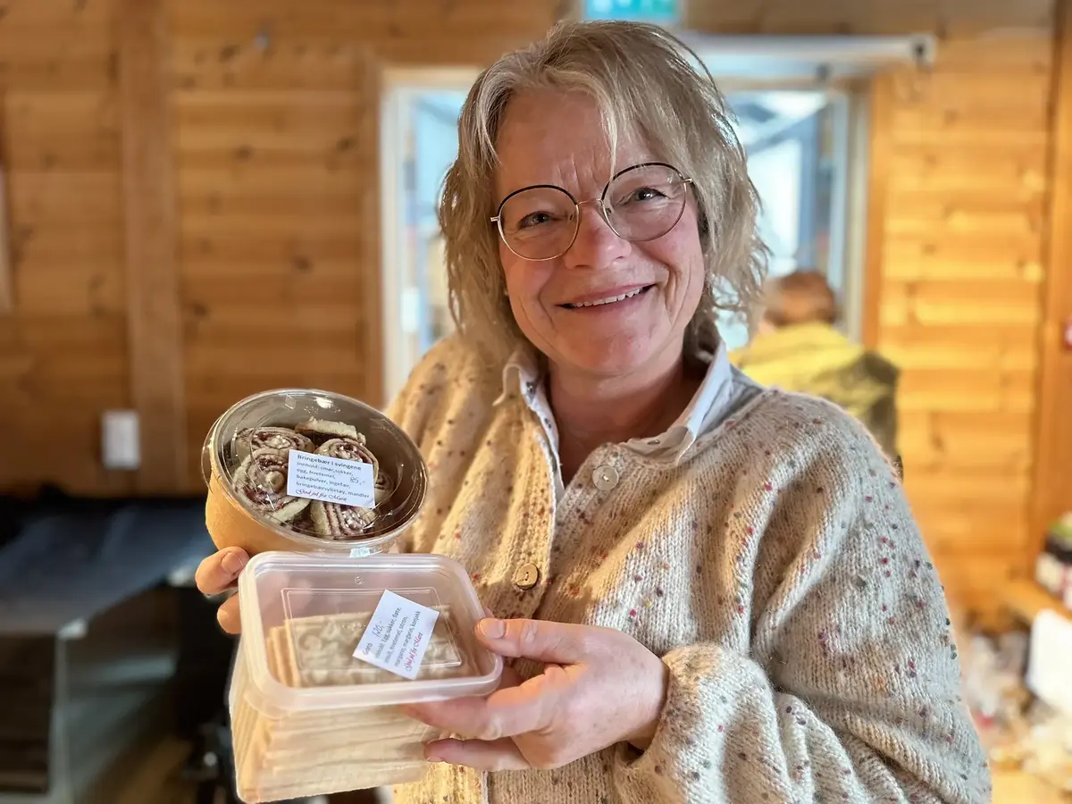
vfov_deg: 56.8
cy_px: 402
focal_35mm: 24
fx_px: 743
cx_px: 536
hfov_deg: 71.6
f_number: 1.78
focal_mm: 6.86
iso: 320
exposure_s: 1/50
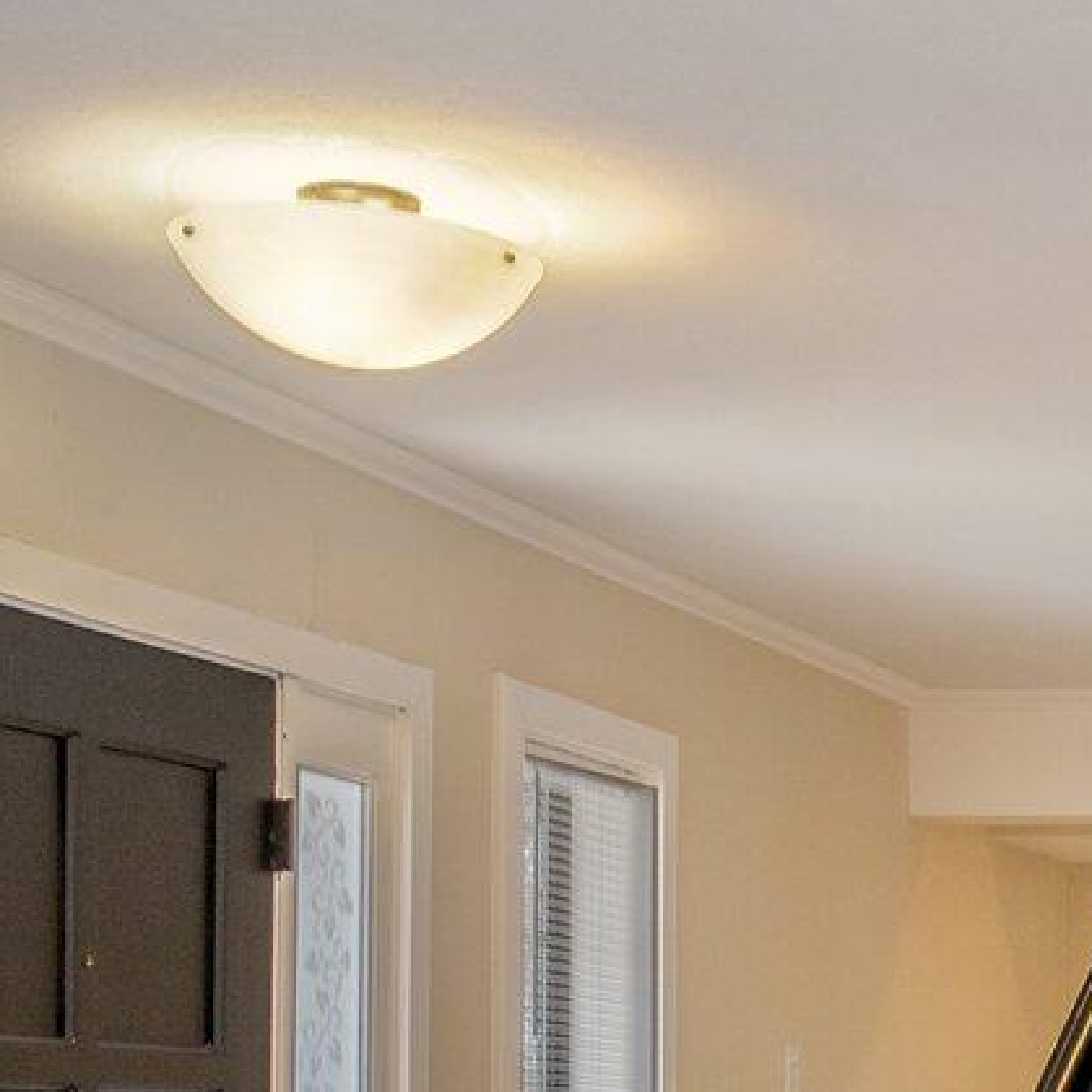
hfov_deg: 16.2
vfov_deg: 18.3
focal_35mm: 91
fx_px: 3248
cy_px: 1240
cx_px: 1953
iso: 500
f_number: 9
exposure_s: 1/30
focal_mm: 22
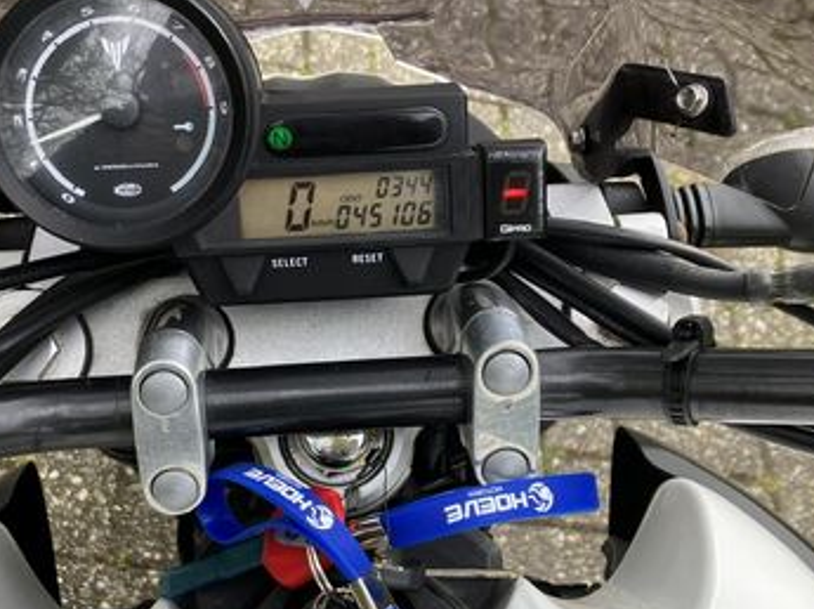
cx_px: 321
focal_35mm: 52
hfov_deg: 36.7
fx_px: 1222
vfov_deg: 28.0
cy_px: 314
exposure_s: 1/313
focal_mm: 3.99
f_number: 1.8
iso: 32
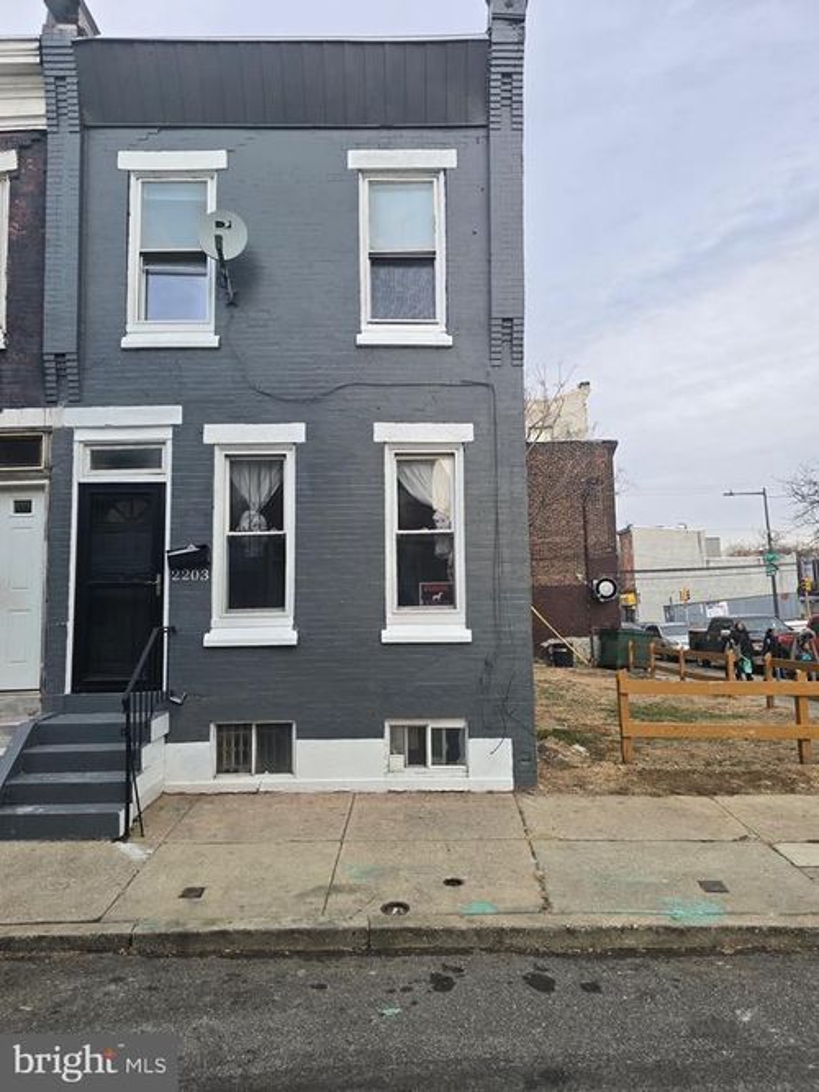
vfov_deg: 73.9
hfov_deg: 58.9
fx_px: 726
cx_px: 410
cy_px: 546
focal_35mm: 23
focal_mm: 6.3
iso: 32
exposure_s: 1/180
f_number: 1.7
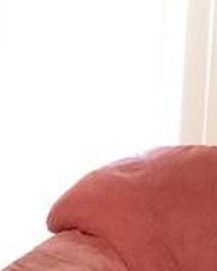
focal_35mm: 197
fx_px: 1579
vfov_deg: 9.8
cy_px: 123
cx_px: -583
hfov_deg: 6.6
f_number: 2.2
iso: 100
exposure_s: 1/15
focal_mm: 4.15
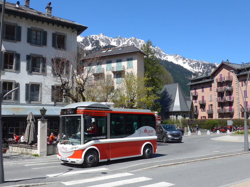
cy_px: 100
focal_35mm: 33
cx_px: 132
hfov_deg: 55.3
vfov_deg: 42.9
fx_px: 238
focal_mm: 6
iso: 80
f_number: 2.8
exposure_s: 1/1600
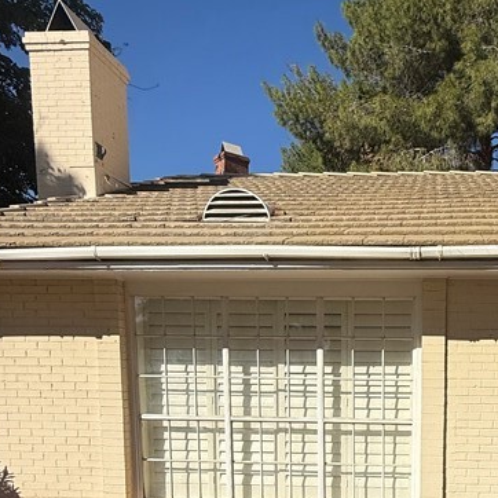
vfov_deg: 43.5
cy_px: 439
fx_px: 570
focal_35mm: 35
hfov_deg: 44.8
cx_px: 400
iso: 50
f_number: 2.2
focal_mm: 2.22
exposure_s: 1/5155
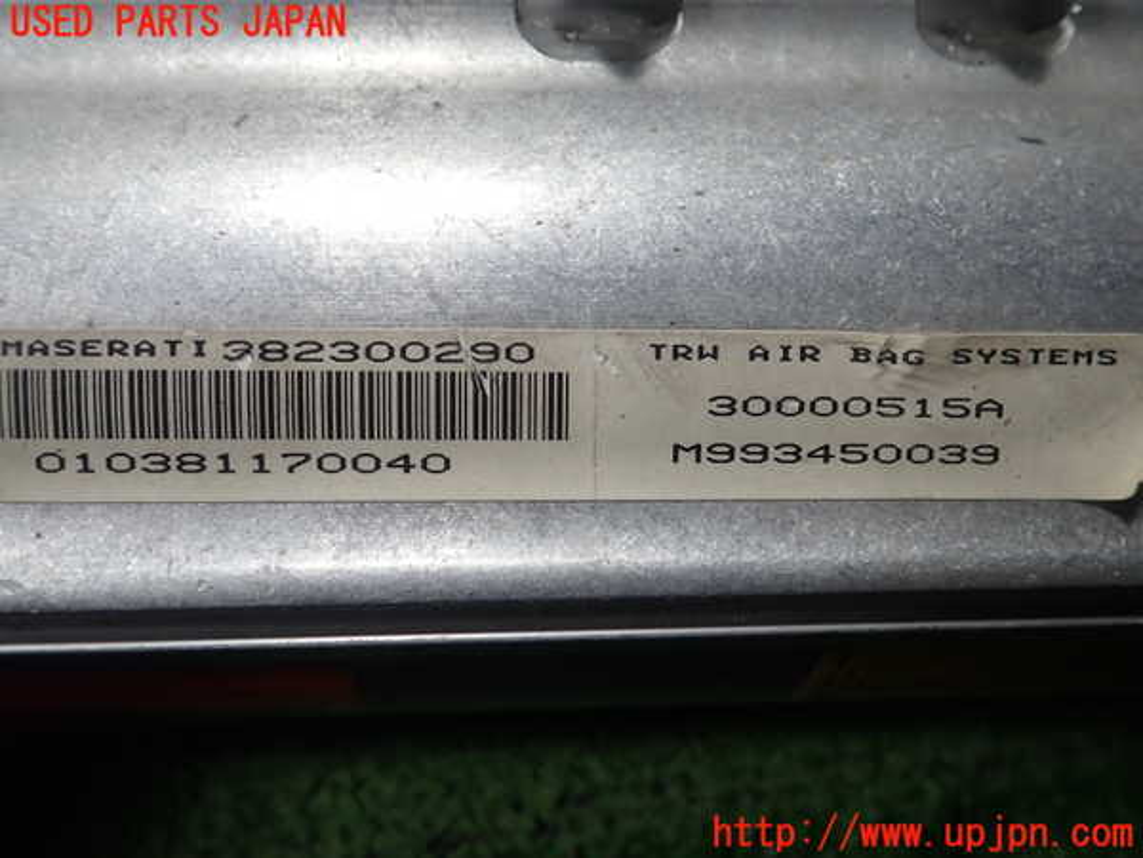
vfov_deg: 46.8
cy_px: 429
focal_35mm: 30
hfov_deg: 60.0
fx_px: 991
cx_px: 572
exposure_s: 1/125
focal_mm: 5.5
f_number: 2.3
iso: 160
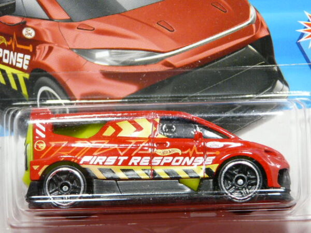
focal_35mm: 166
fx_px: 1491
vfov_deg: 8.9
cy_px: 116
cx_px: 156
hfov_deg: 11.9
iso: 200
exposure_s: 1/40
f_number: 3.6
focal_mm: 17
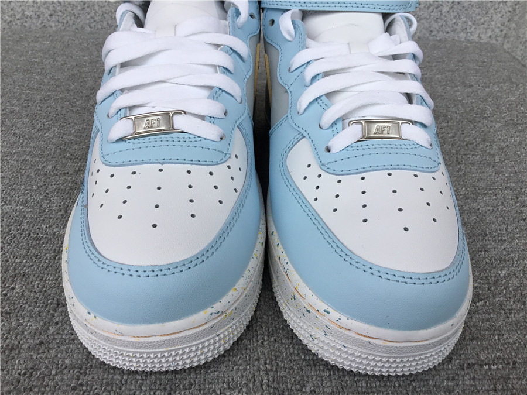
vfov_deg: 45.4
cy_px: 198
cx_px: 264
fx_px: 472
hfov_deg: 58.4
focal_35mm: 31
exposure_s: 1/289
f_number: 2.4
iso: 25
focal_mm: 3.3
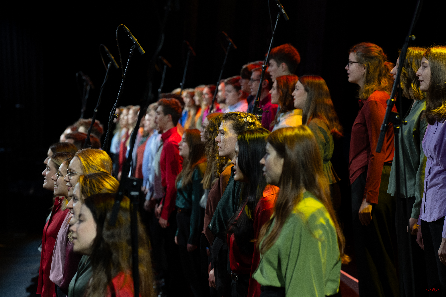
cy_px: 148
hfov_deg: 23.9
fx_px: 1053
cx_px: 223
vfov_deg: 16.1
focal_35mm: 85
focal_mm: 85
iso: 800
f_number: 3.5
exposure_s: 1/160
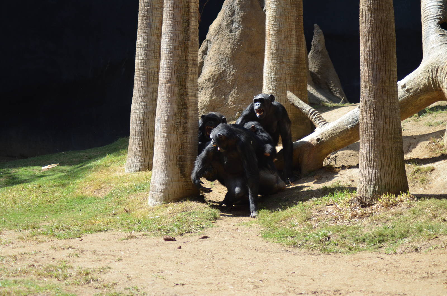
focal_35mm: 135
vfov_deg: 10.1
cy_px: 148
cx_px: 224
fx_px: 1673
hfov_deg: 15.2
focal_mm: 90
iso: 400
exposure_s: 1/1000
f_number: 4.5
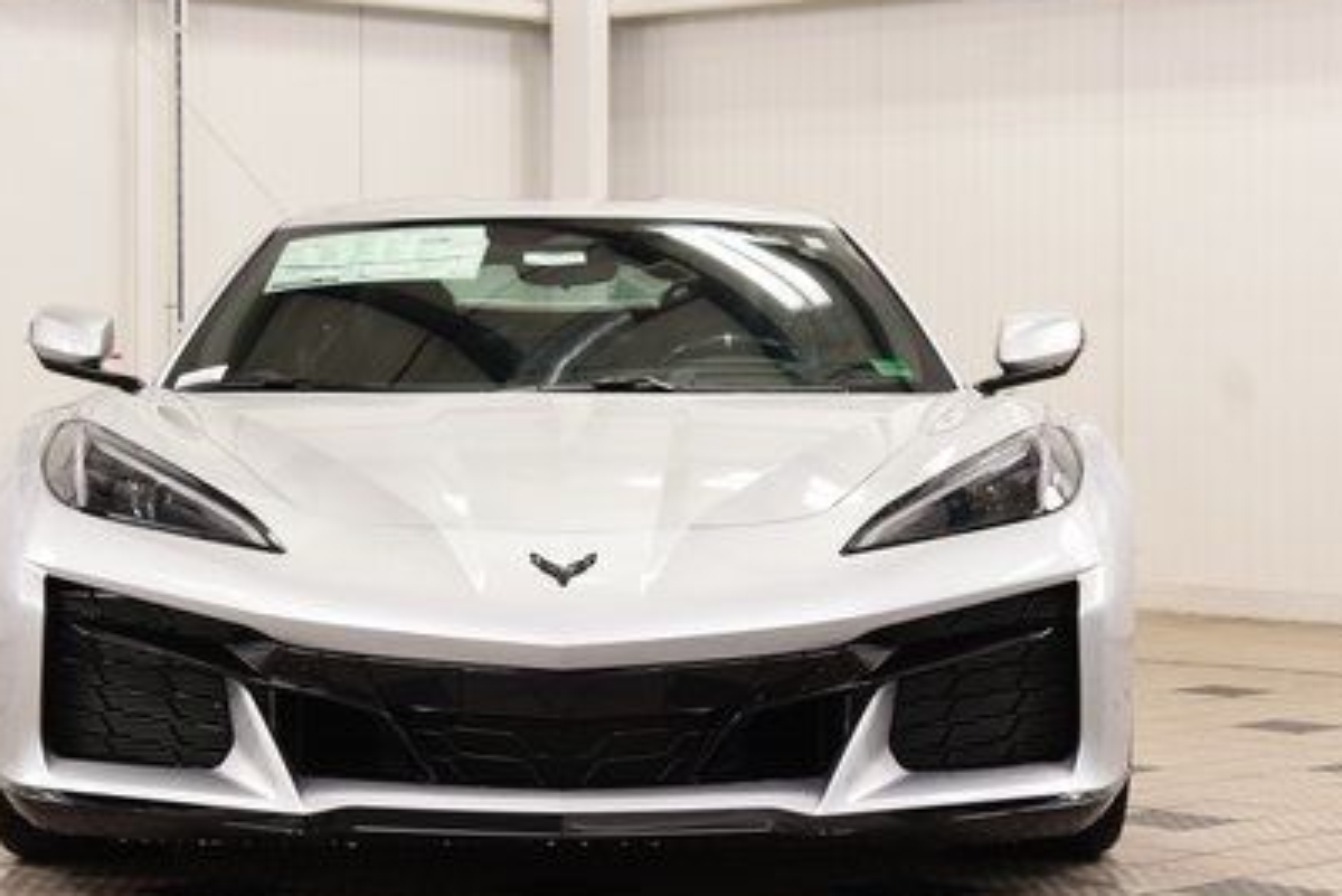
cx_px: 560
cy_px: 455
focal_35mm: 96
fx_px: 3580
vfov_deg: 14.3
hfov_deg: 21.2
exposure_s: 1/60
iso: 1250
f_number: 8
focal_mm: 40
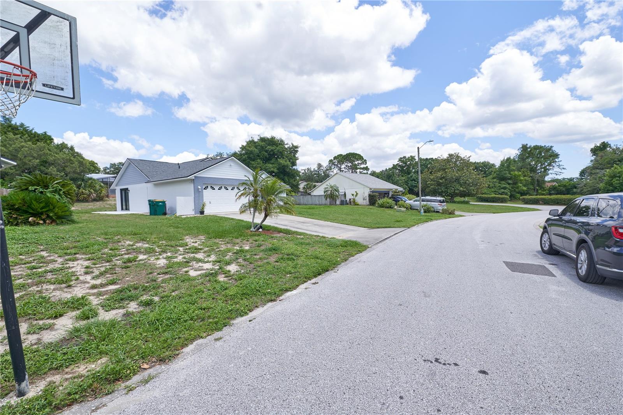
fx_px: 242
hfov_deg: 104.3
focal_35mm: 14
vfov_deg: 81.2
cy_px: 208
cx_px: 312
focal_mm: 14
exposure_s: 1/200
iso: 100
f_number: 6.3
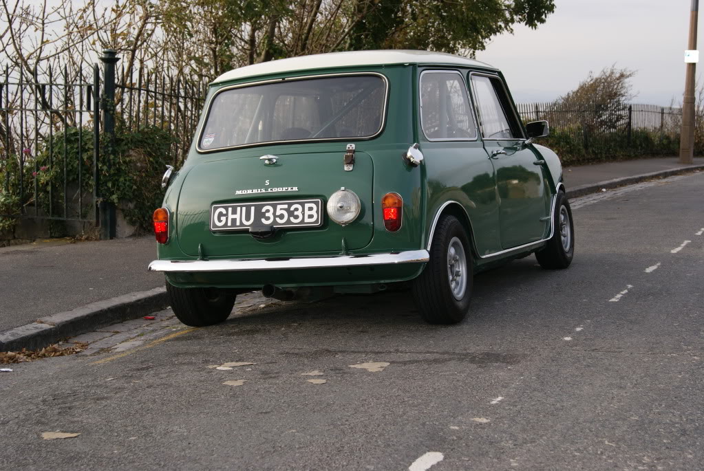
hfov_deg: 33.4
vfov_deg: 22.7
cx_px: 352
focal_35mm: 60
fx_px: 1175
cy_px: 236
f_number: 6.3
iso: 100
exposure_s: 1/160
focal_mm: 40
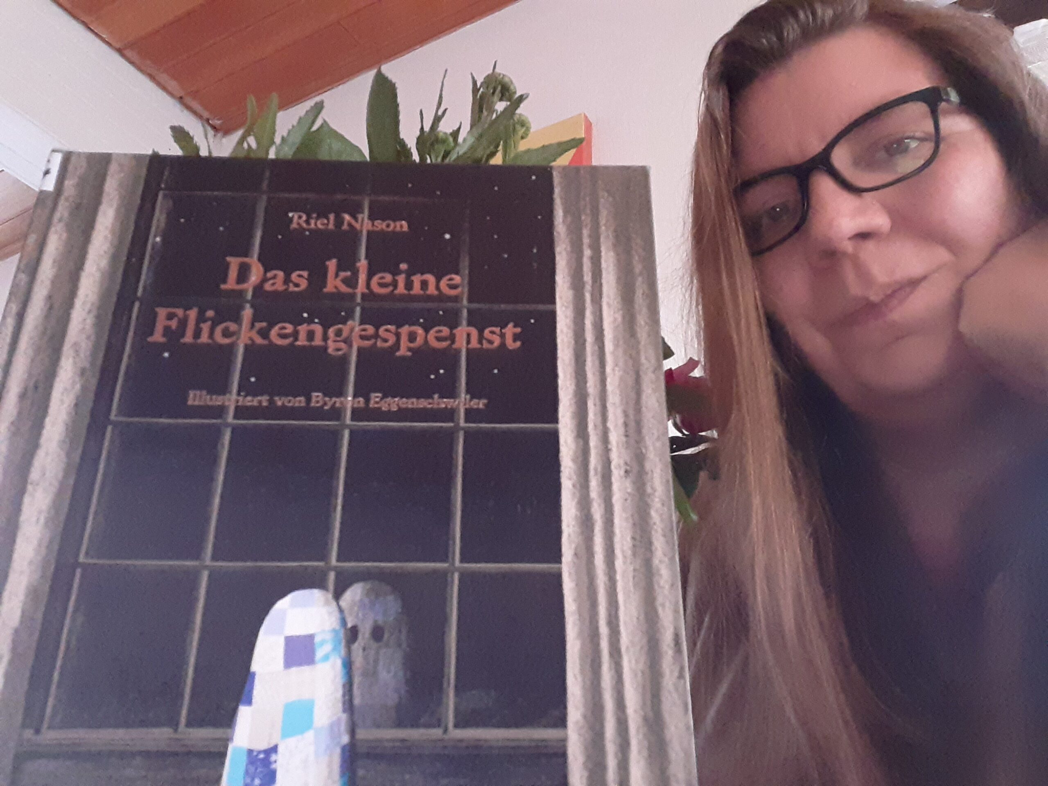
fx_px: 939
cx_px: 524
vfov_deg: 45.4
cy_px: 393
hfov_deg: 58.4
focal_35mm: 31
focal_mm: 2.61
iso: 500
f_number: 2
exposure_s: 1/11
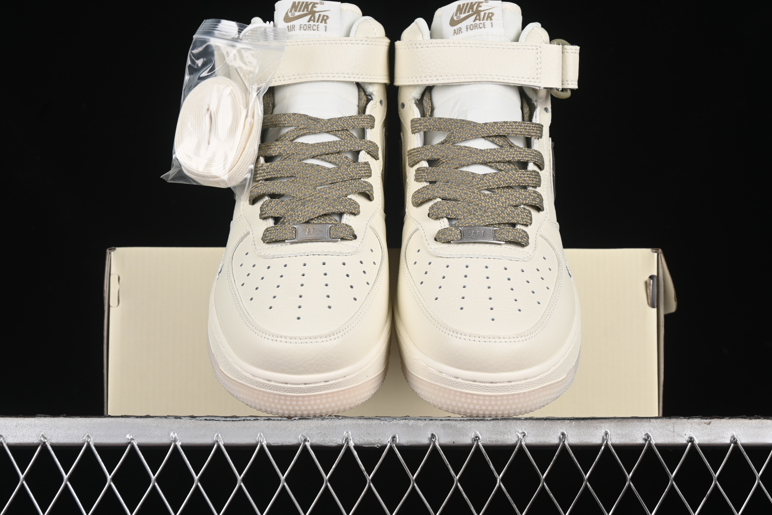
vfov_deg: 18.2
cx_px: 386
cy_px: 258
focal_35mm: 75
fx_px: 1608
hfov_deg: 27.0
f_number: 8
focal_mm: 50
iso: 160
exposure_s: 1/80
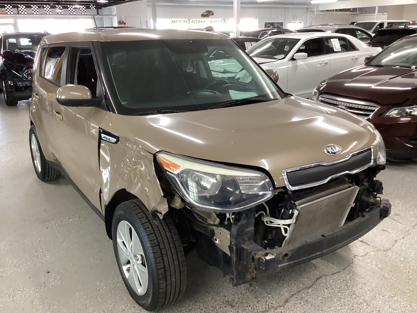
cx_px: 208
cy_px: 156
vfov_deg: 45.4
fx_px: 373
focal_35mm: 31
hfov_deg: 58.4
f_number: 2.4
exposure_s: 1/60
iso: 250
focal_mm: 3.3
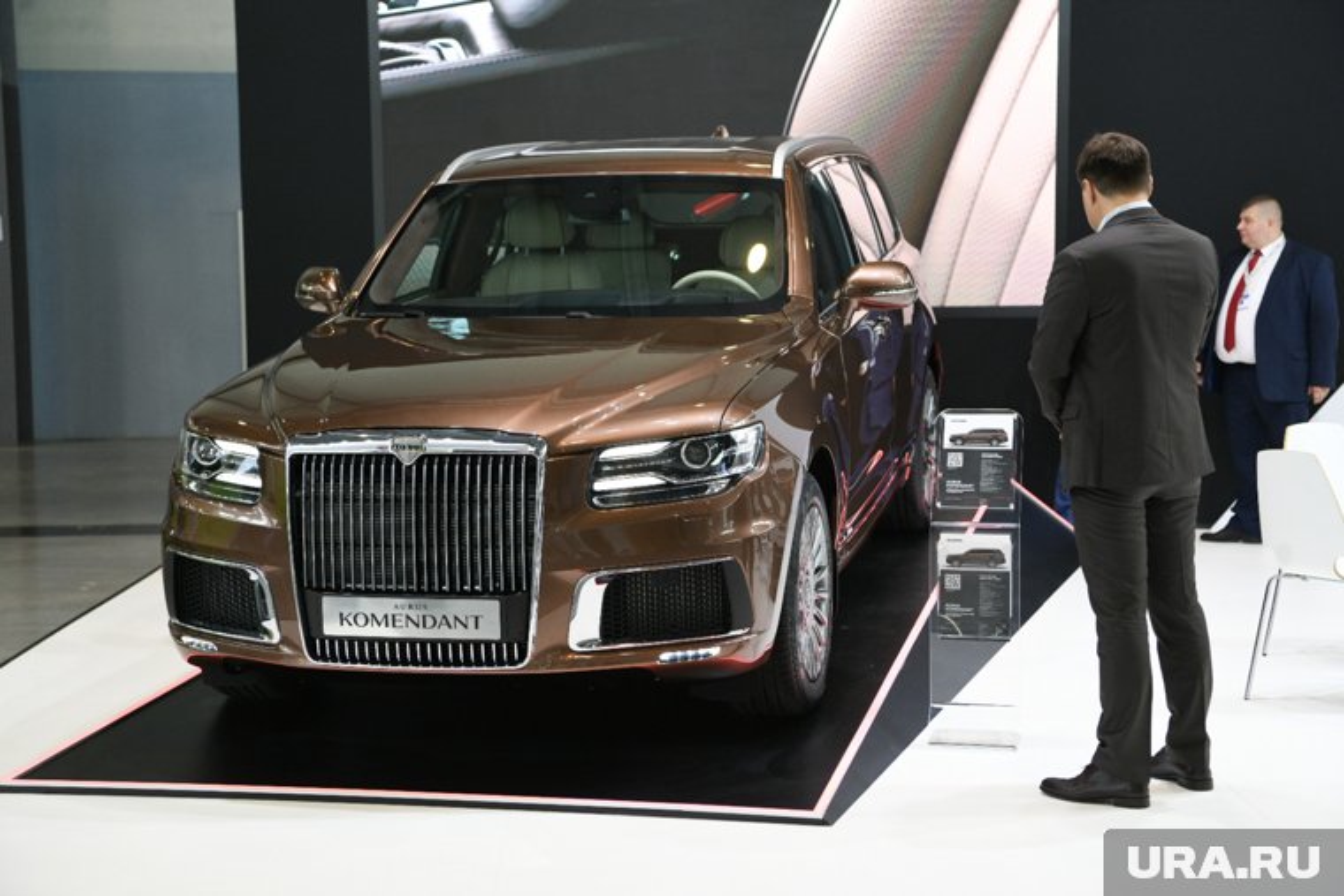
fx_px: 2240
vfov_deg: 22.6
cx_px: 672
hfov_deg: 33.4
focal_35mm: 60
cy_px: 448
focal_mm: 60
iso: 1000
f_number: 4
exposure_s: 1/200
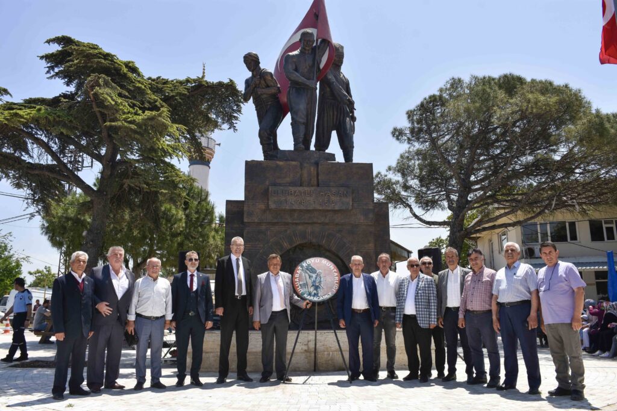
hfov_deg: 67.4
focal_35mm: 27
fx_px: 463
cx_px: 308
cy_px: 206
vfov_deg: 47.9
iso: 100
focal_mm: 18
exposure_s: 1/250
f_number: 8
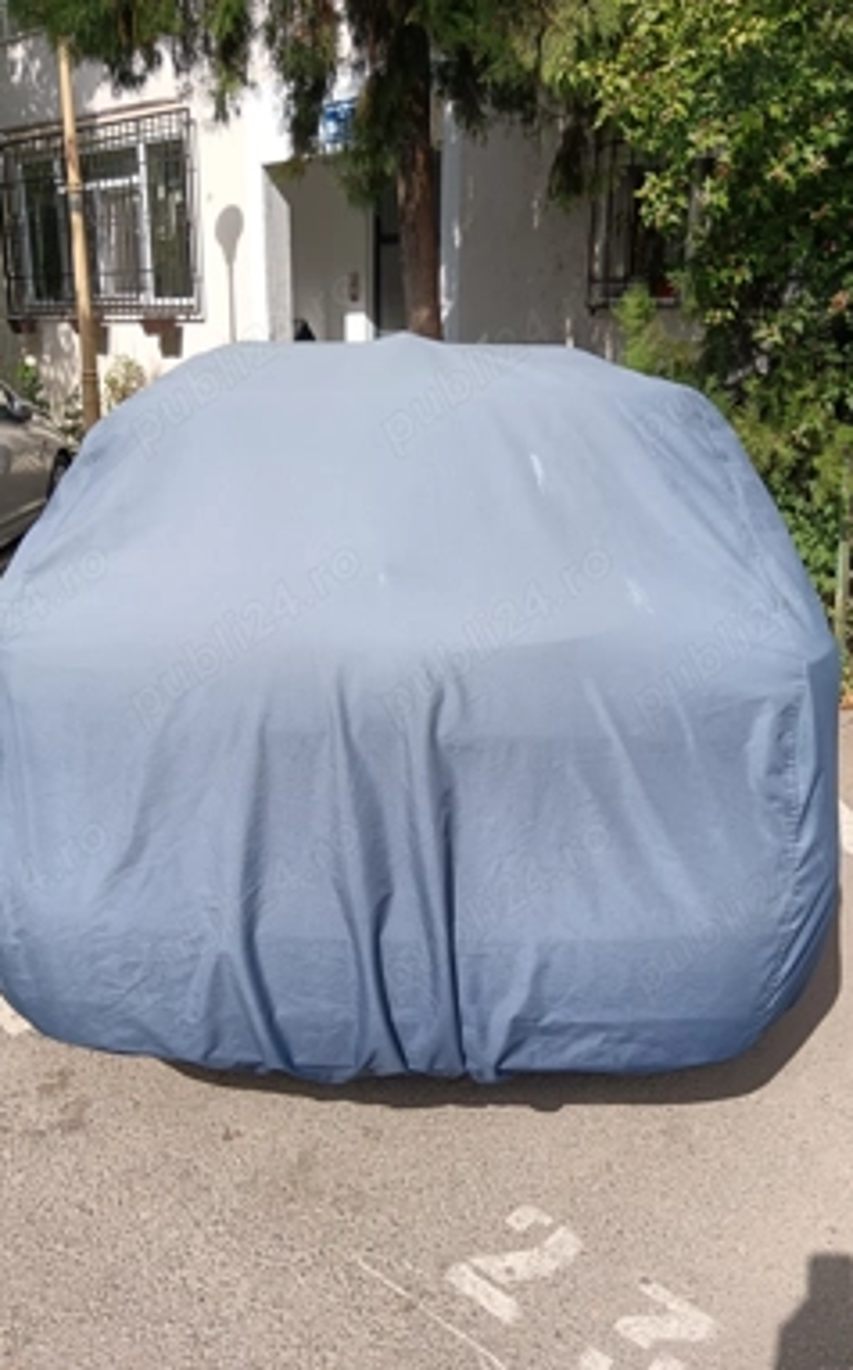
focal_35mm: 30
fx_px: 1118
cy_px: 692
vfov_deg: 62.9
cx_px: 369
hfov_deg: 41.7
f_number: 1.9
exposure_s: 1/752
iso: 100
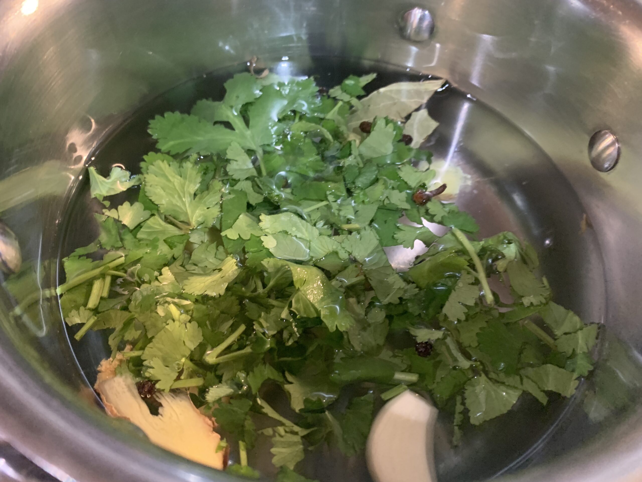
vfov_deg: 53.1
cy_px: 241
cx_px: 321
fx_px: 482
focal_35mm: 26
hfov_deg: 67.3
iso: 500
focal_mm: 4.25
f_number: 1.8
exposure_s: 1/25
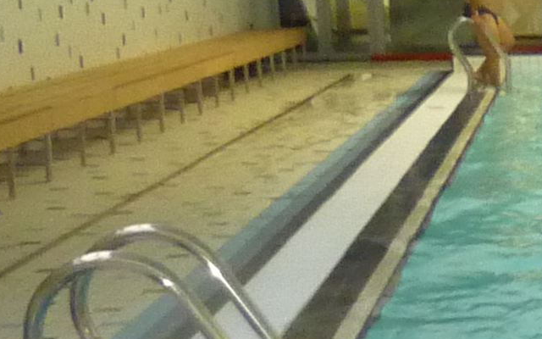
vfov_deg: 8.6
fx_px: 2230
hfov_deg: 12.0
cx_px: 1170
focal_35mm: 151
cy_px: 378
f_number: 3.3
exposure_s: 1/30
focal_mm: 4.1
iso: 250
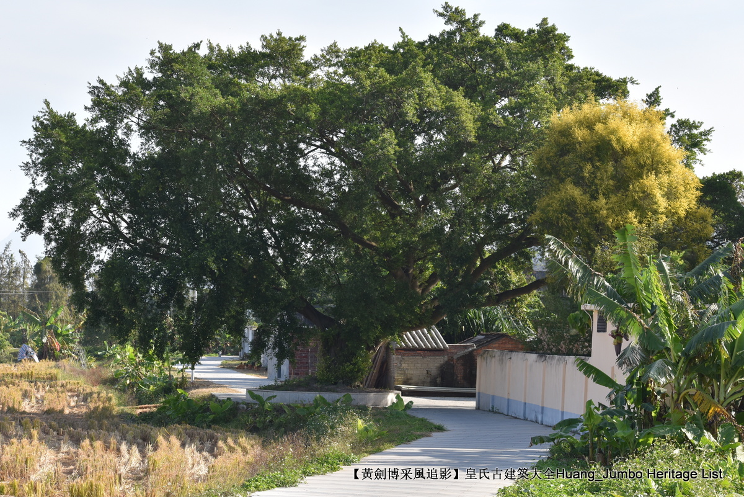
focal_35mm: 105
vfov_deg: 13.1
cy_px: 248
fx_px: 2171
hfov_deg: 19.4
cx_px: 372
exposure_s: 1/250
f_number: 8
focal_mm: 70
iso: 180
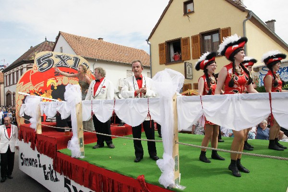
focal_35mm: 24
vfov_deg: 53.1
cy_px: 96
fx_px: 192
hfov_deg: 73.7
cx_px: 144
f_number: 10
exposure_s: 1/1600
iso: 1600
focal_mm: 16
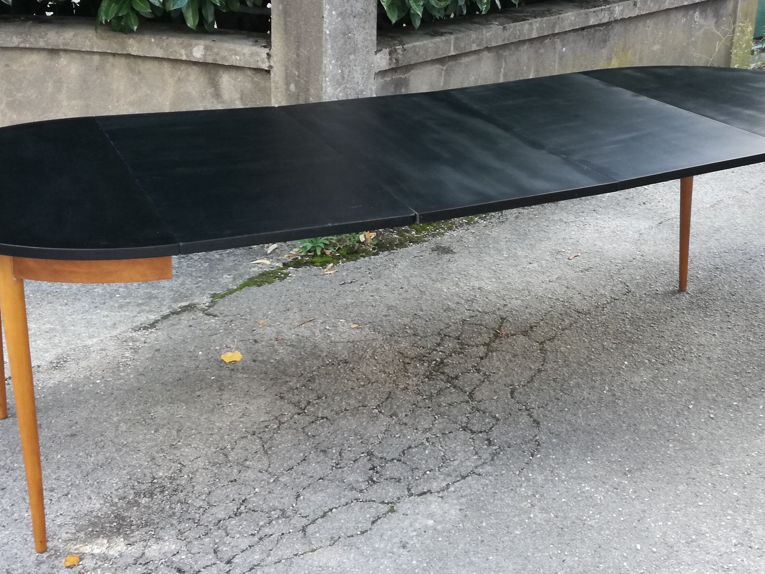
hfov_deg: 39.6
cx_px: 417
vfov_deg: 30.2
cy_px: 240
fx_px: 1061
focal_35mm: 48
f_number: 2
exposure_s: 1/100
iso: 100
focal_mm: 3.79
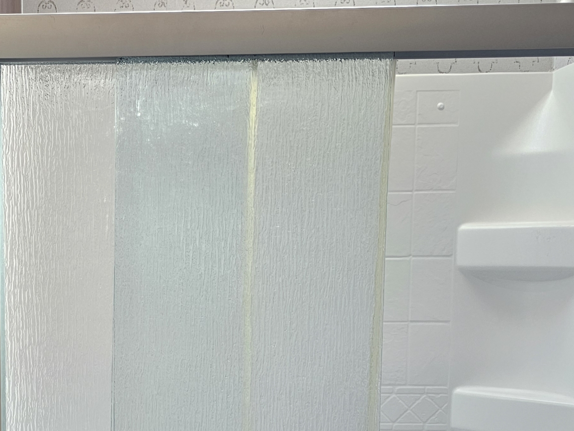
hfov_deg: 35.7
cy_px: 324
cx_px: 78
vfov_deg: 28.1
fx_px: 846
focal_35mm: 51
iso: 125
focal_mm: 6.3
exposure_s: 1/120
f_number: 1.7
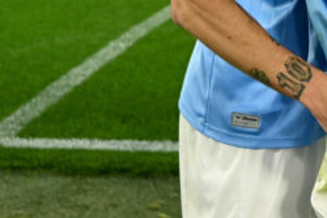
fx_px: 1191
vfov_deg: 10.1
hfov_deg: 15.1
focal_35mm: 131
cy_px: -118
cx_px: 398
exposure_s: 1/1000
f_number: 4
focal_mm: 32
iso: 2000
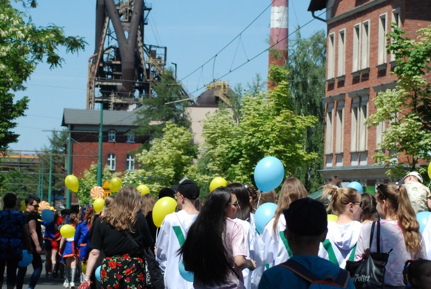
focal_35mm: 160
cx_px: 187
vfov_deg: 8.6
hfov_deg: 12.8
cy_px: 120
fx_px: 1918
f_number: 10
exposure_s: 1/1600
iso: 800
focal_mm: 78
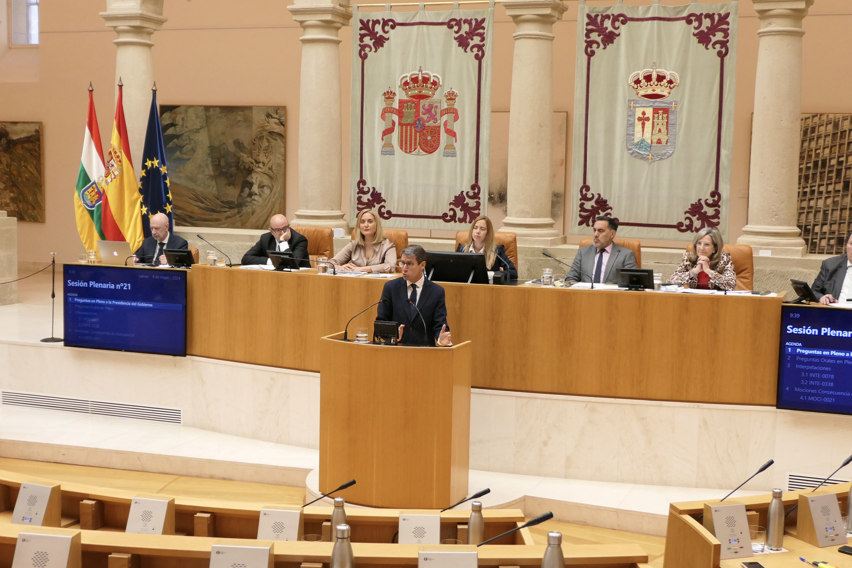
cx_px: 426
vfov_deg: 33.4
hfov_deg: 48.5
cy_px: 284
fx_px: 947
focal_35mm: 40
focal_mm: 14.6
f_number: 4.2
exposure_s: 1/100
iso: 800
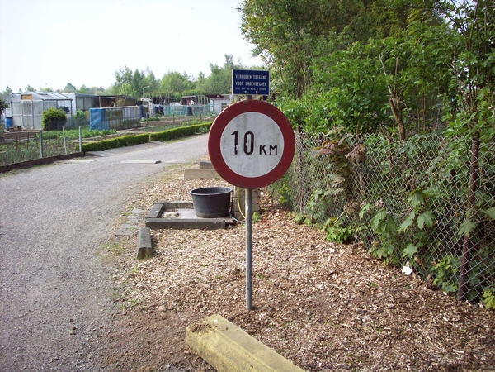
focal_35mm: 37
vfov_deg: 38.7
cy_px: 186
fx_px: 529
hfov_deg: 50.1
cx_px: 248
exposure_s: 1/585
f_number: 2.8
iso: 80
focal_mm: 6.2
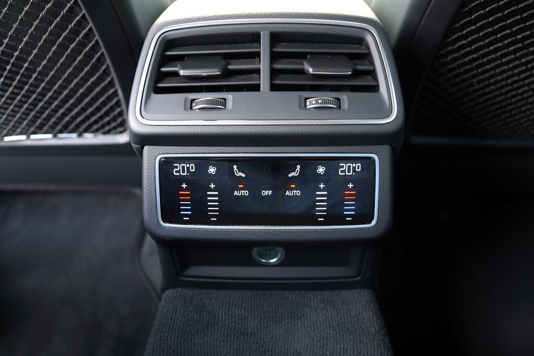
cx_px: 267
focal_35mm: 24
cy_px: 178
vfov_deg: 53.1
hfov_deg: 73.7
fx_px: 356
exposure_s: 1/30
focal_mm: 24
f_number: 2.8
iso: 100
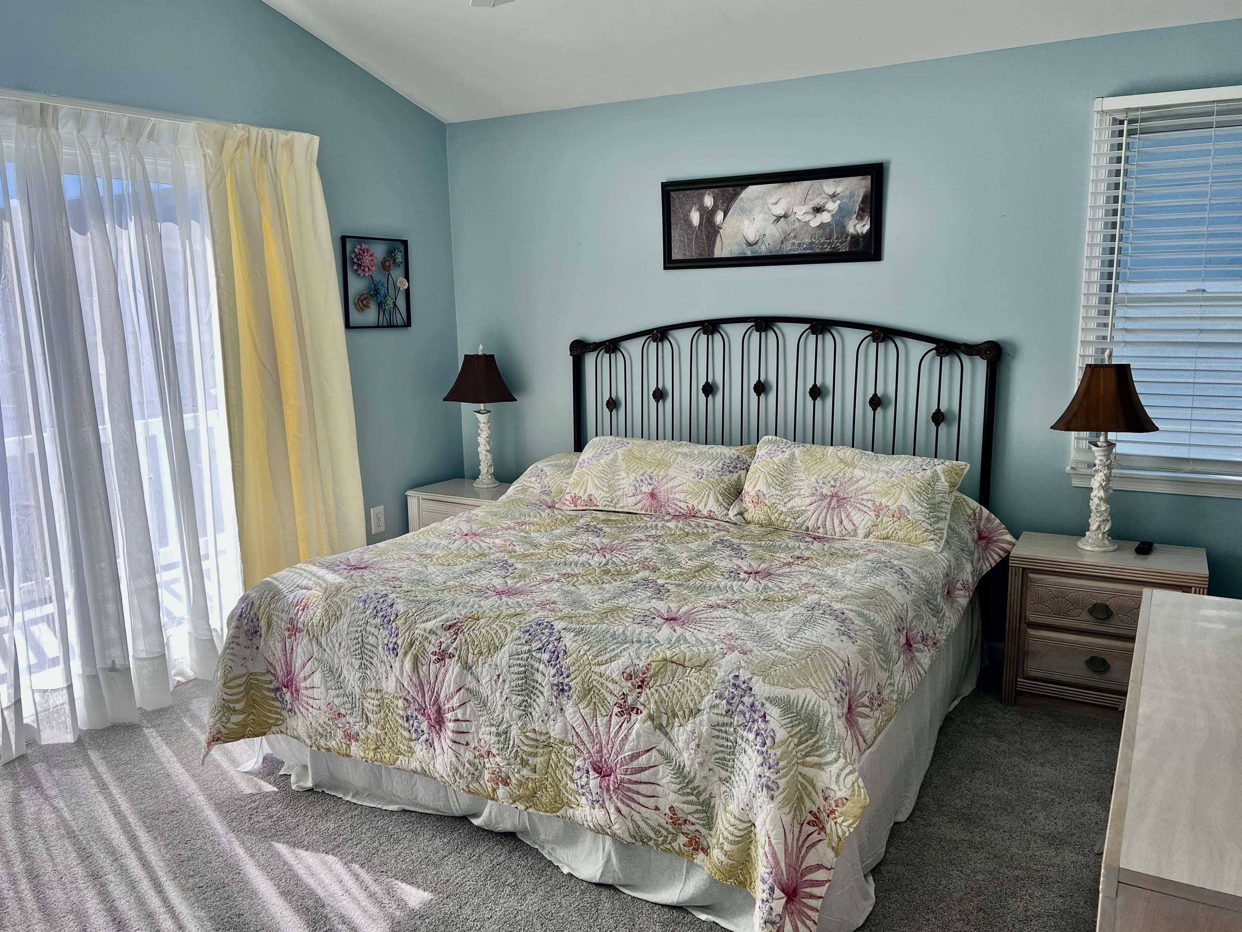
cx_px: 634
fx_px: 969
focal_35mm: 27
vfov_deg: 51.4
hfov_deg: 65.3
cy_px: 470
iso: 50
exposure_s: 1/859
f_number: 1.5
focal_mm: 5.7
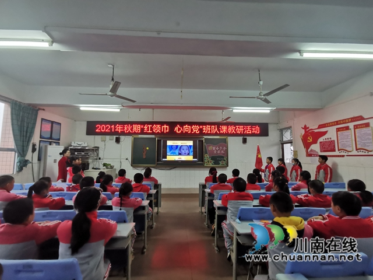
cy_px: 140
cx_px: 186
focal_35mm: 17
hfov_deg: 91.0
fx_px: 183
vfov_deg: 74.7
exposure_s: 1/50
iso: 320
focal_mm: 2.26
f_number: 2.2
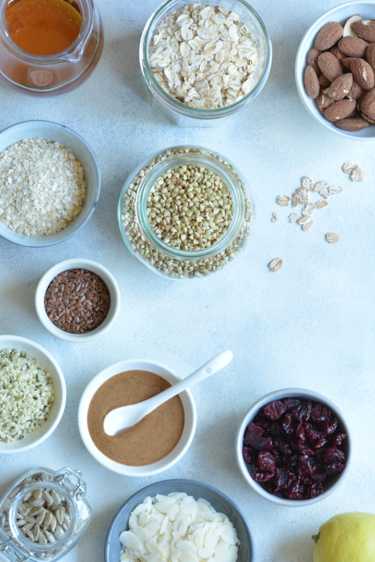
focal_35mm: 158
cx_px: 188
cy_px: 281
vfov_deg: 13.0
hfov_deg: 8.7
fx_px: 2460
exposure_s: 1/5
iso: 200
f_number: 10
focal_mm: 105
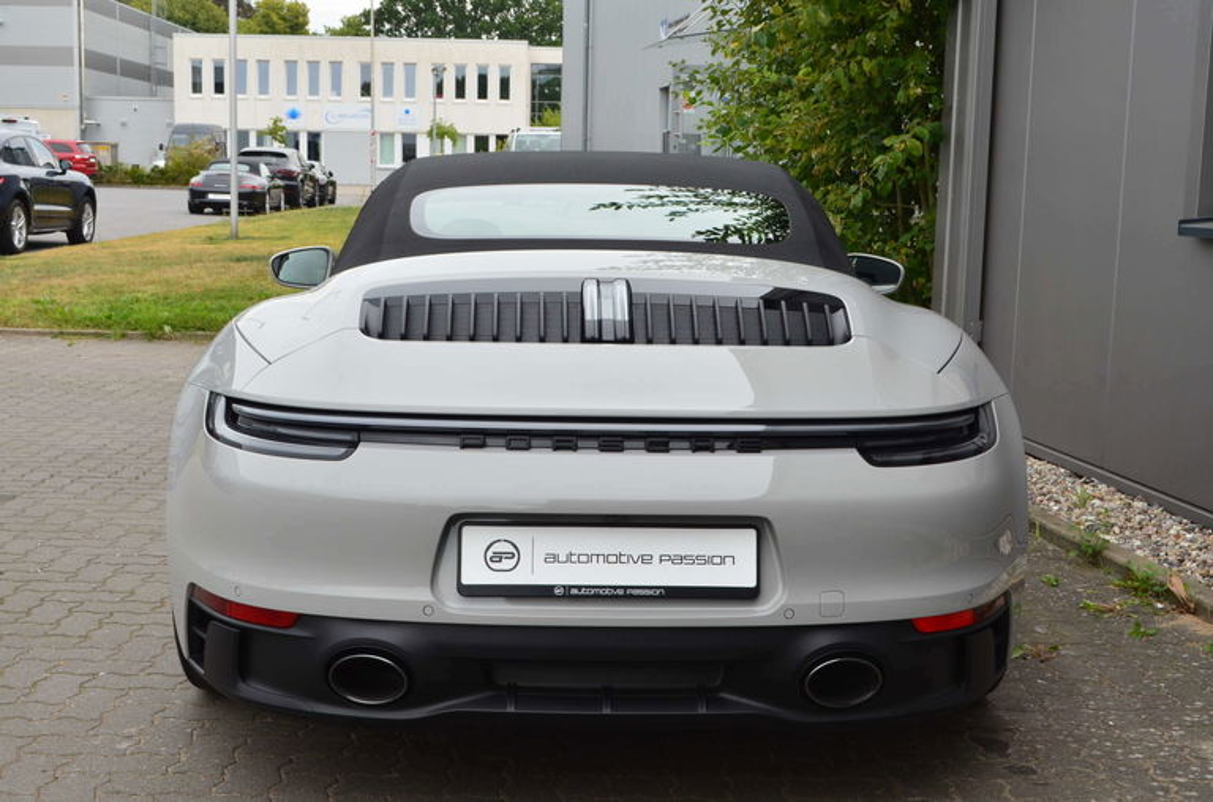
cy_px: 401
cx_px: 606
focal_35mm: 48
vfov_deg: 27.9
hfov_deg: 41.2
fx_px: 1613
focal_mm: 32
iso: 280
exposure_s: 1/60
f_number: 10
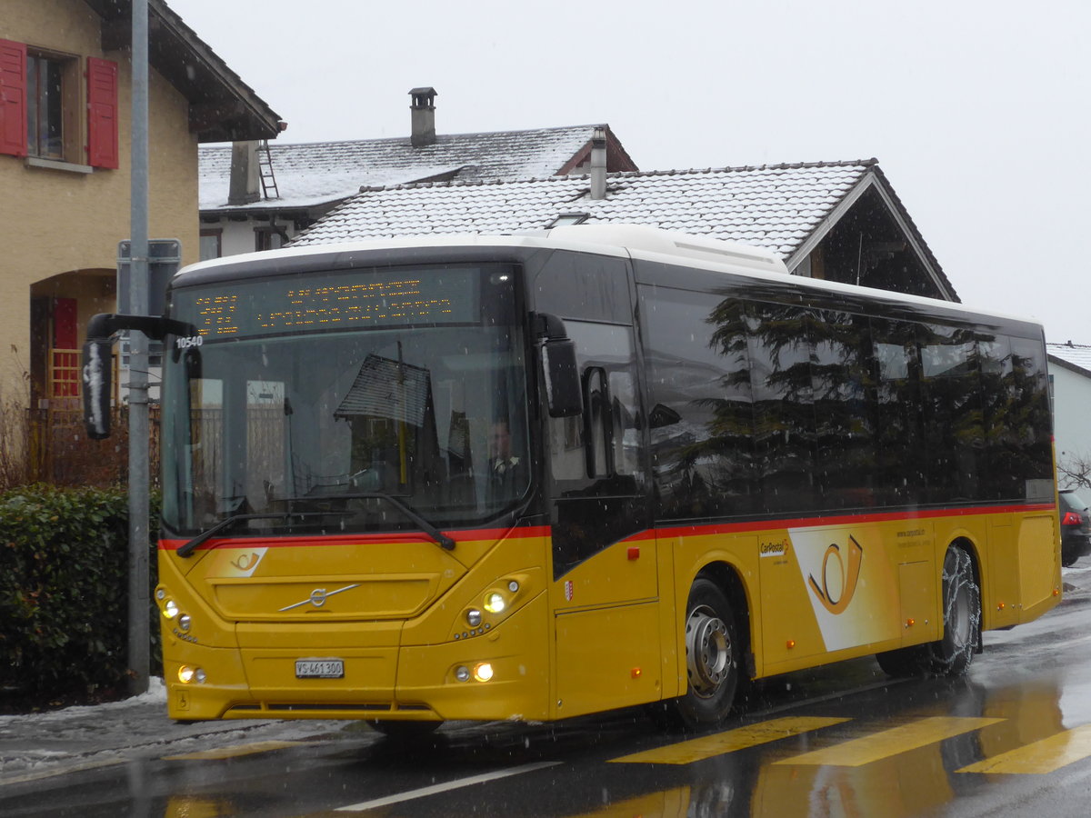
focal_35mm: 86
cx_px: 546
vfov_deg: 17.2
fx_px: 2710
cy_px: 409
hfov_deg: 22.8
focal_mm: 17
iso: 320
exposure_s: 1/320
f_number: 4.5
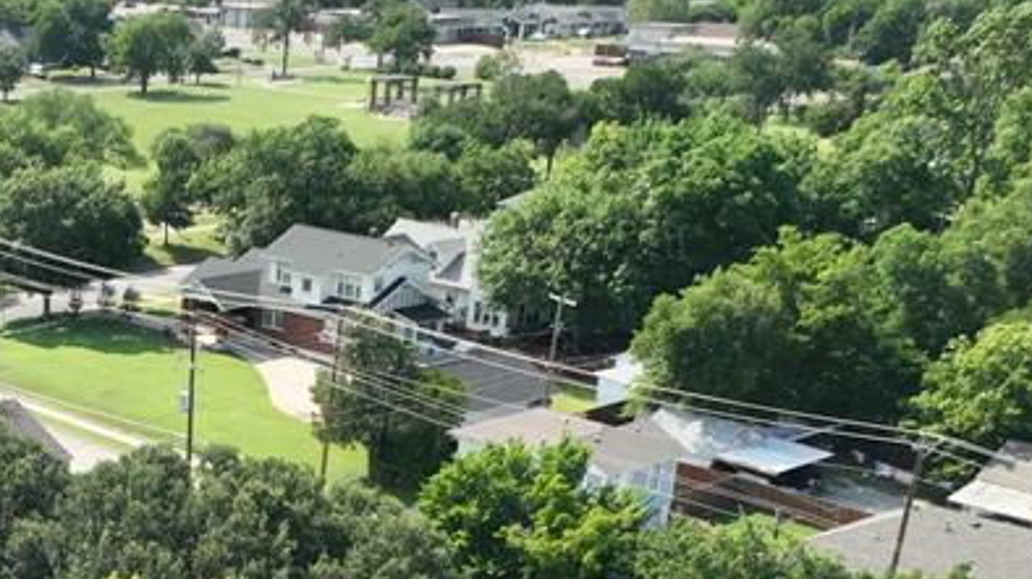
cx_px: -21
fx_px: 1860
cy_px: 829
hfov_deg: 28.9
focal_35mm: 68
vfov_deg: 16.4
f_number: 2.8
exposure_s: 1/2500
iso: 350
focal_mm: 12.29
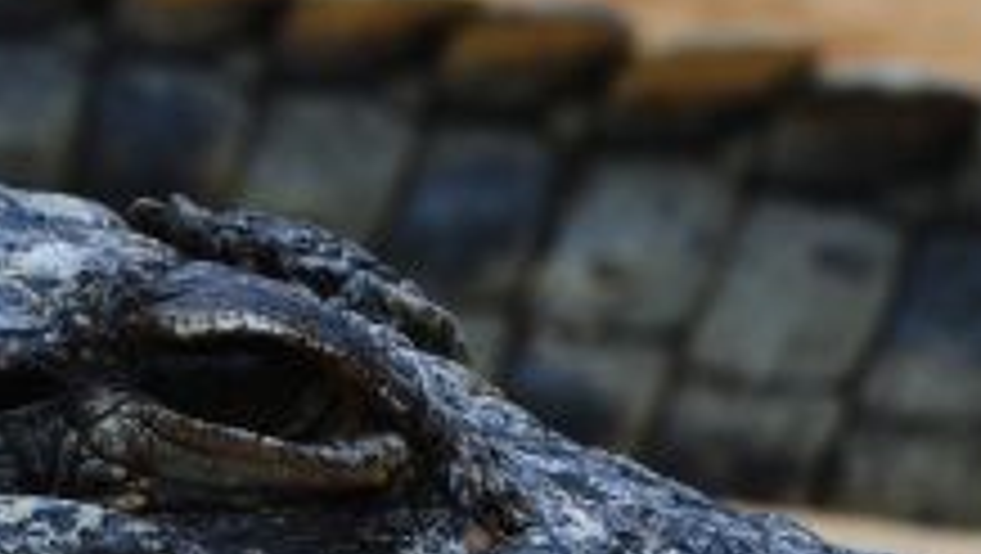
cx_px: 1040
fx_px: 6600
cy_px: 901
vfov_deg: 4.8
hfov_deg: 8.4
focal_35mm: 254
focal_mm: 55
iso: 200
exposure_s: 1/80
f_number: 8
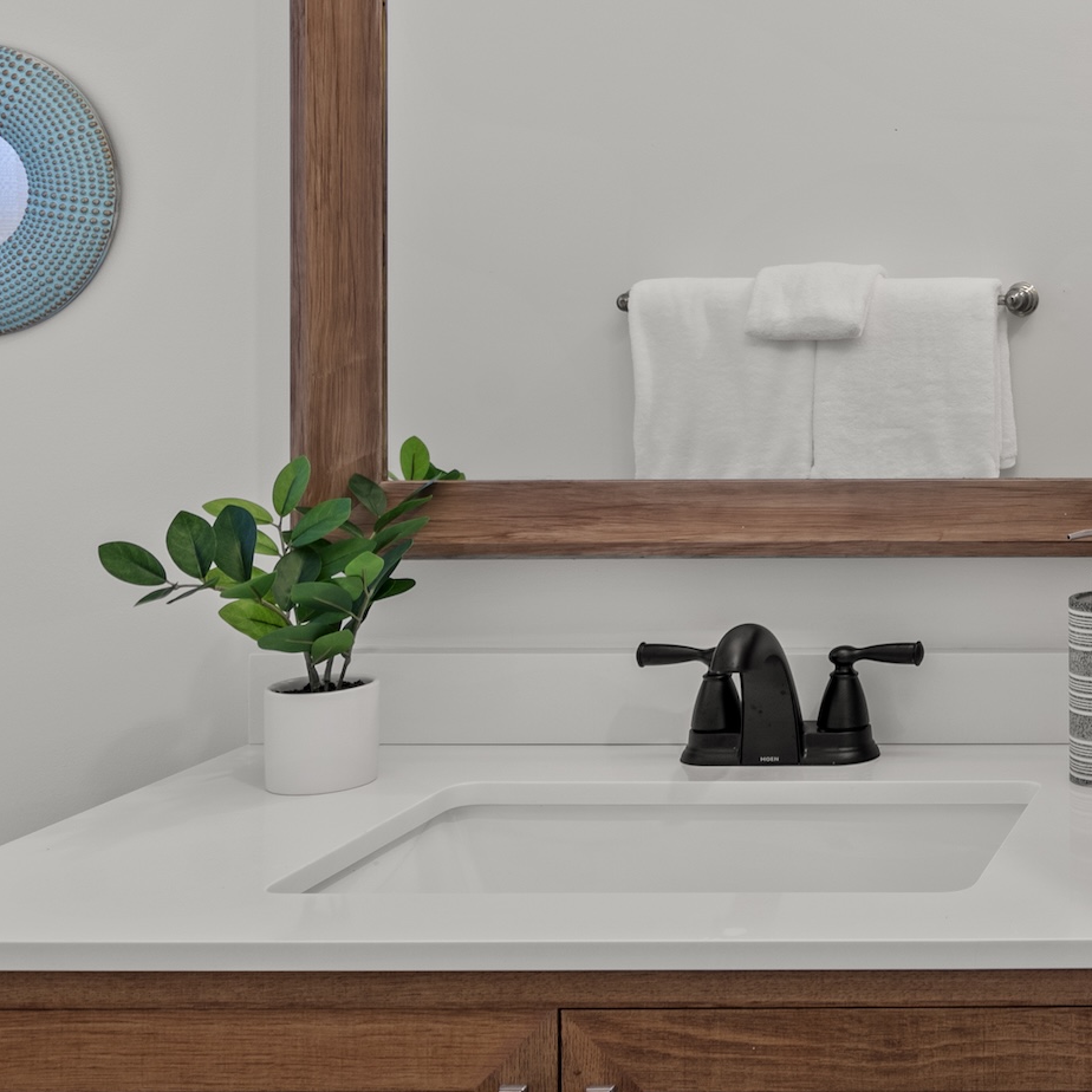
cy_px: 274
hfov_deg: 27.0
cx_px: 1425
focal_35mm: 53
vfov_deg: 31.6
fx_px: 1892
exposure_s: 1.3
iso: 100
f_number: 8
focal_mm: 16
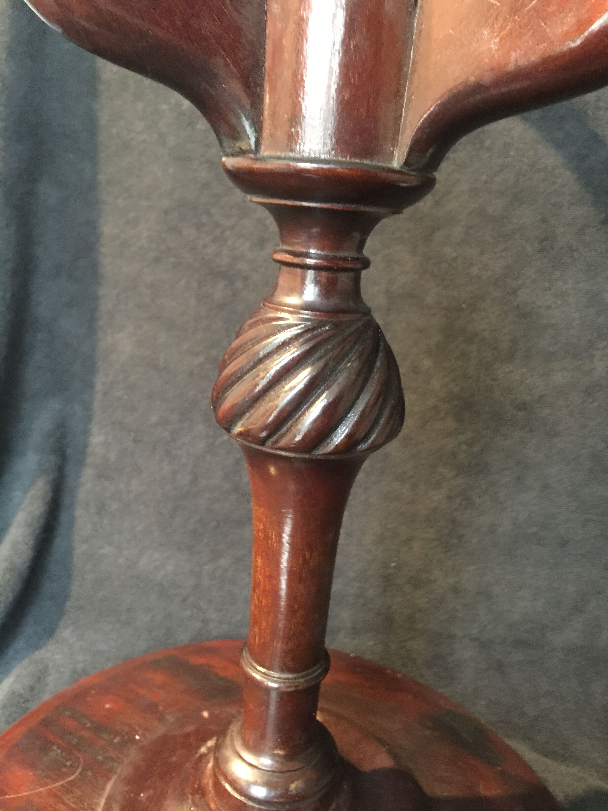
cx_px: 304
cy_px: 406
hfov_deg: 48.2
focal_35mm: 29
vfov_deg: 61.7
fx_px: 679
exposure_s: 1/4
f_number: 2.2
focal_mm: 4.15
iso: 125
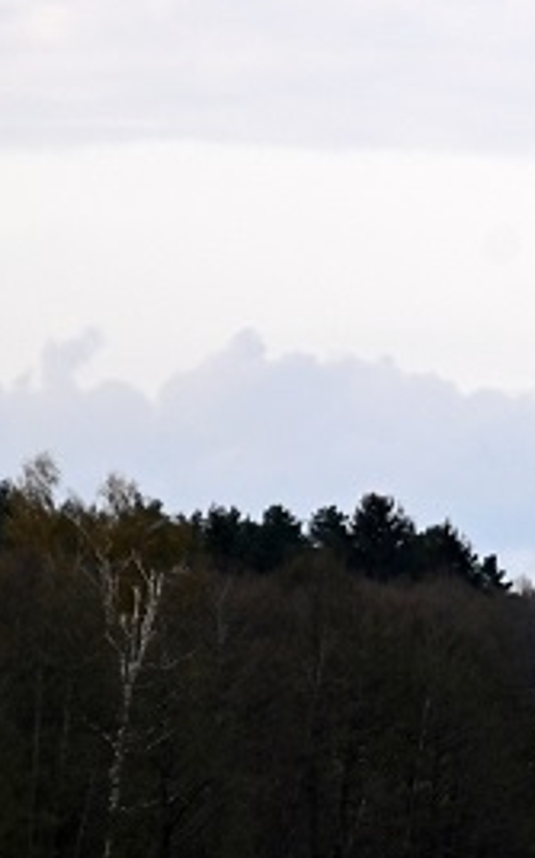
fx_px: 26722
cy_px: 668
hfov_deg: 1.1
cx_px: 977
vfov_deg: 1.8
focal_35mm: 1143
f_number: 5.6
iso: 400
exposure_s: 1/800
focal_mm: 300
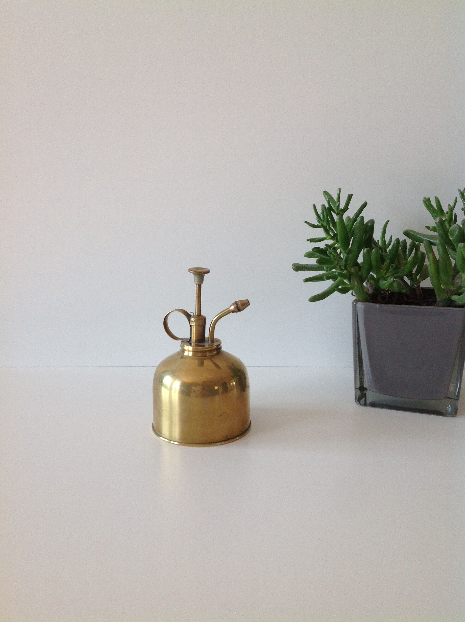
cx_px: 232
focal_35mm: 35
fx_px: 629
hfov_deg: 40.6
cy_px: 311
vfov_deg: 52.7
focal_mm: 4.28
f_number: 2.4
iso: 100
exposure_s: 1/120
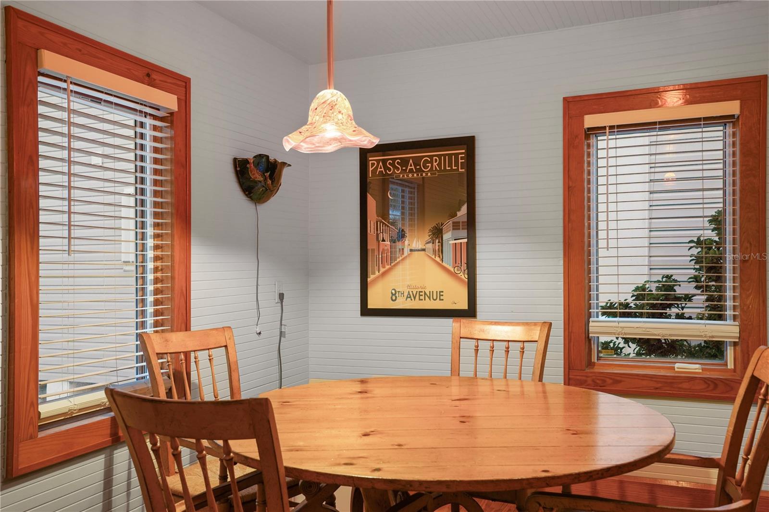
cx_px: 384
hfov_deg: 57.2
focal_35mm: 33
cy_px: 256
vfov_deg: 40.0
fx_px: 705
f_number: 9
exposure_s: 1/1.25
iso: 320
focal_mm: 33
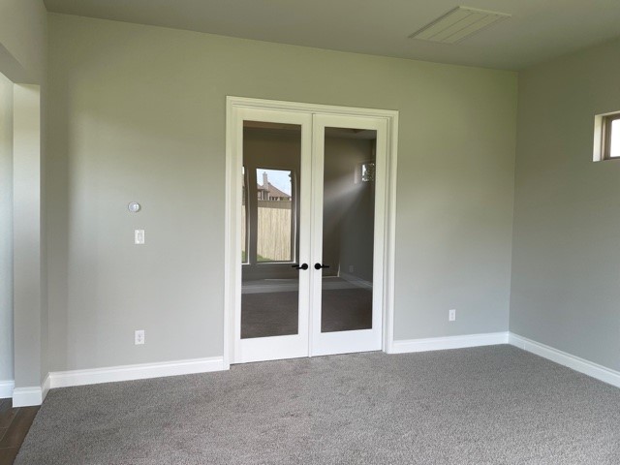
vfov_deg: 53.1
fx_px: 466
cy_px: 232
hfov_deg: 67.3
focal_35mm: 26
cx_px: 310
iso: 32
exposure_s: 1/121
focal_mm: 4.2
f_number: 1.6
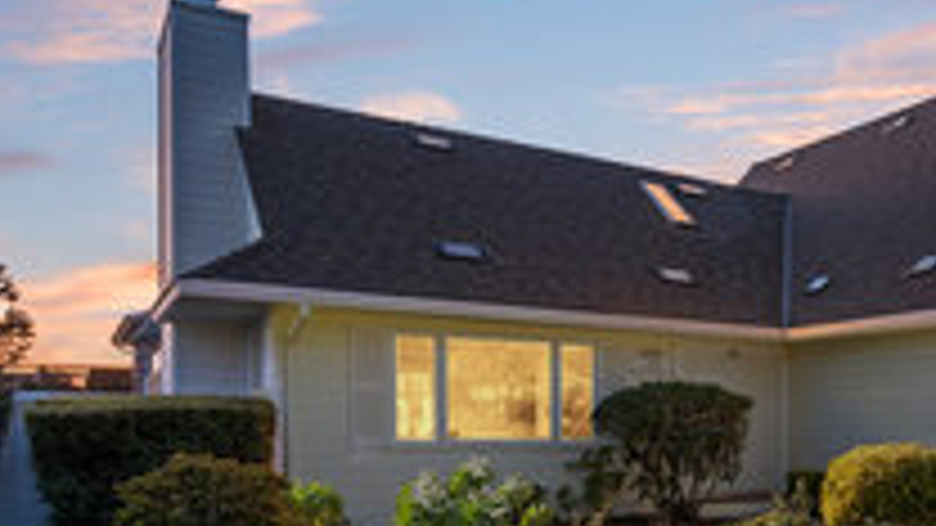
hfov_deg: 48.2
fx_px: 869
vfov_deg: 33.7
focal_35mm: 35
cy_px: 261
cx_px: 907
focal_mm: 16
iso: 400
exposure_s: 1/640
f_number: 9
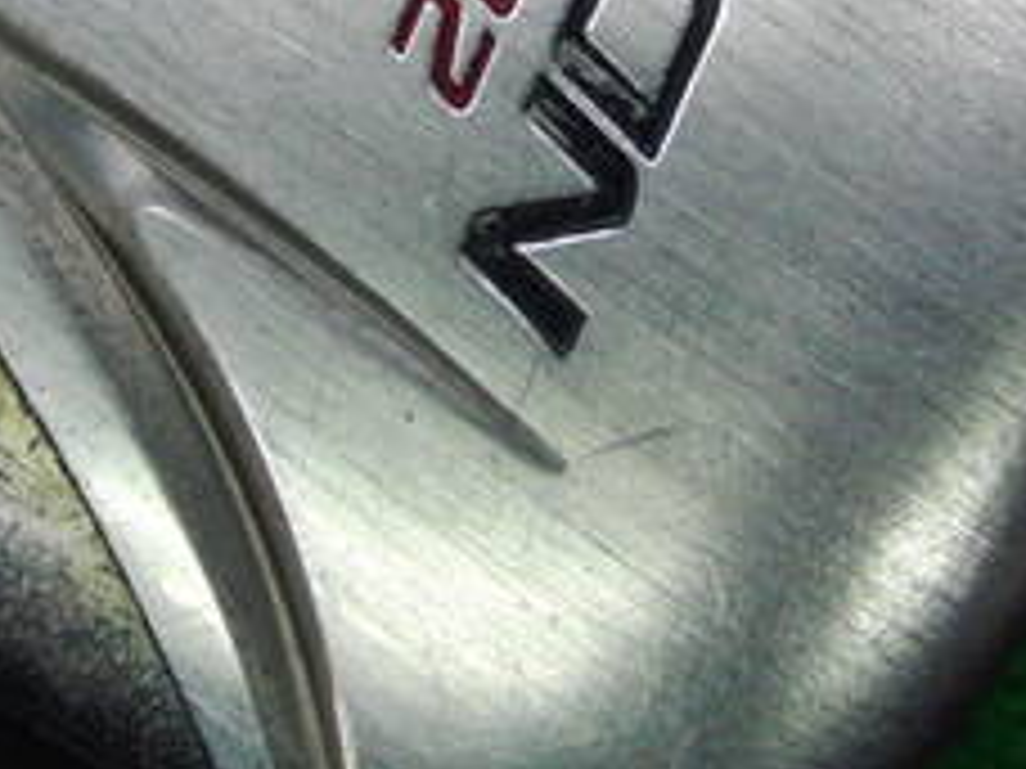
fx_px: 3083
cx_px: 418
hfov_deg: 18.9
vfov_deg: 14.0
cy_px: -9
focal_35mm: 104
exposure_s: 1/80
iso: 250
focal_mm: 6.42
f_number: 3.6
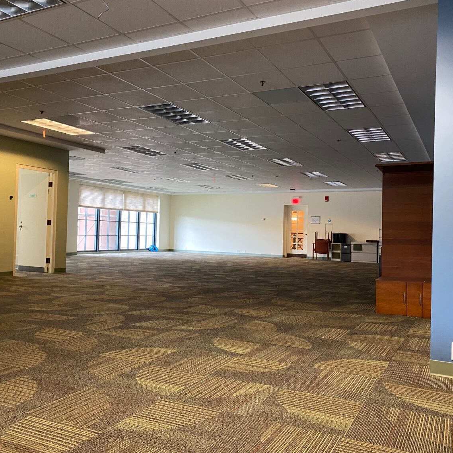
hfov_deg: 52.5
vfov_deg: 52.5
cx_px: 226
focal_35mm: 31
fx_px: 459
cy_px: 227
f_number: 1.8
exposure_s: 1/60
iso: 400
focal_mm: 4.25
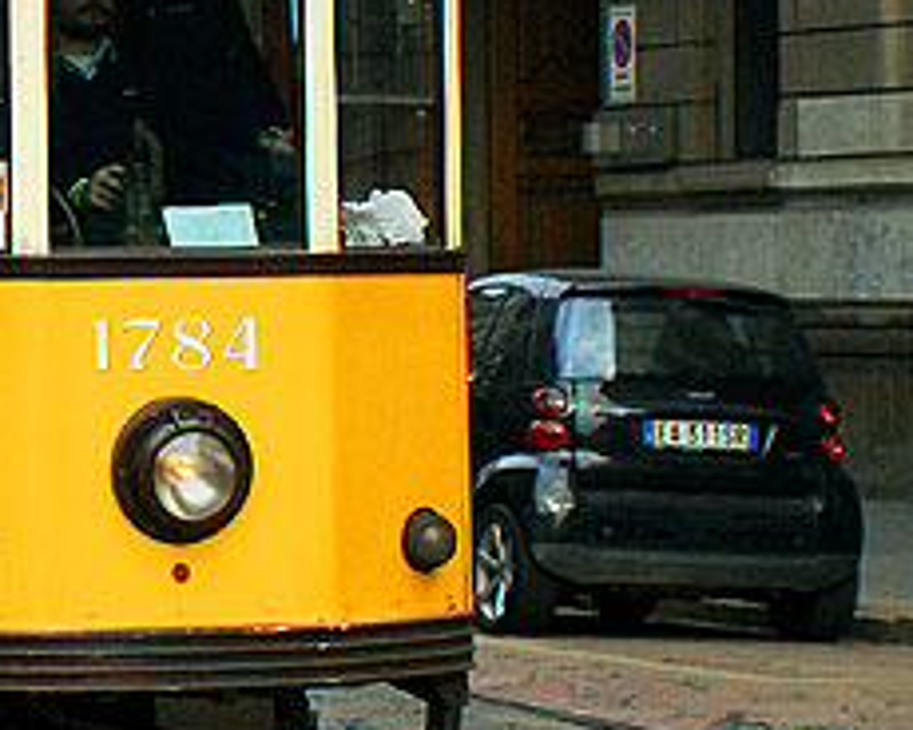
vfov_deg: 7.0
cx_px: -607
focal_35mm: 219
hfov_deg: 8.5
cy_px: 40
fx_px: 5920
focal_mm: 35
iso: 400
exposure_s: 1/320
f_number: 5
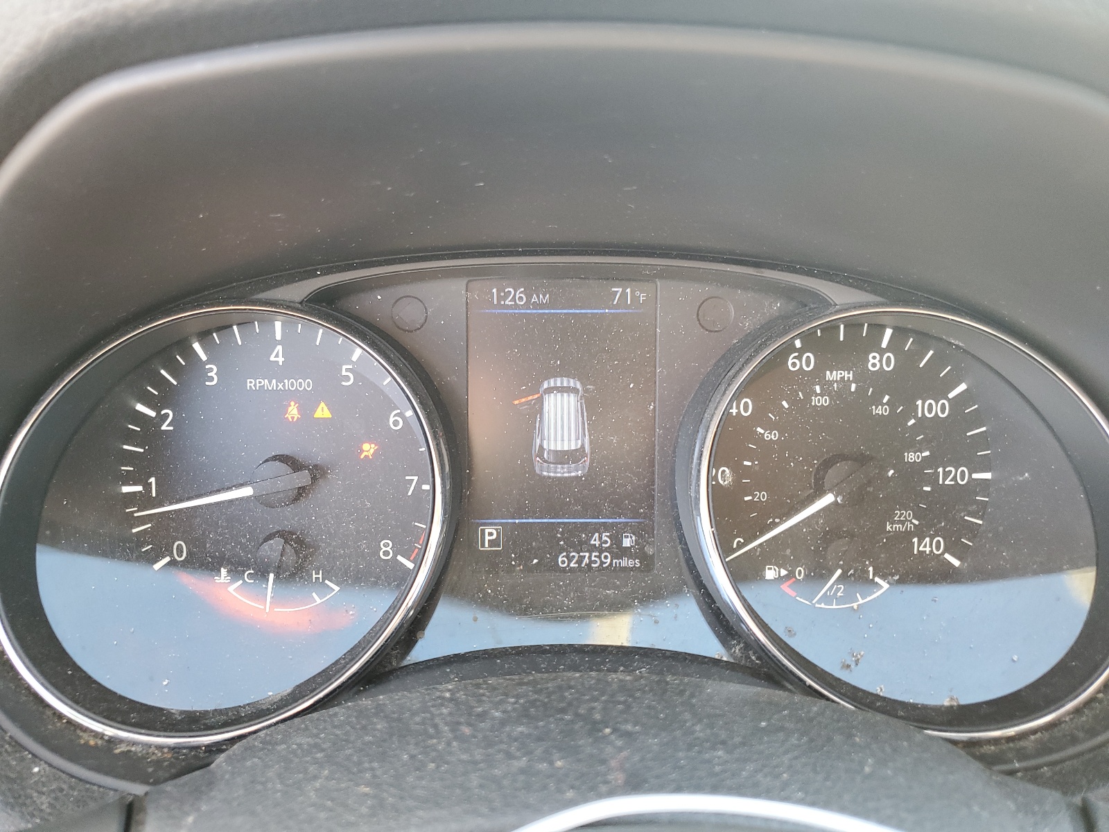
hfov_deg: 67.3
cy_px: 416
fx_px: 833
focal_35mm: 26
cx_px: 554
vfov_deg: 53.1
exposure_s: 1/60.2
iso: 89
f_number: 1.5
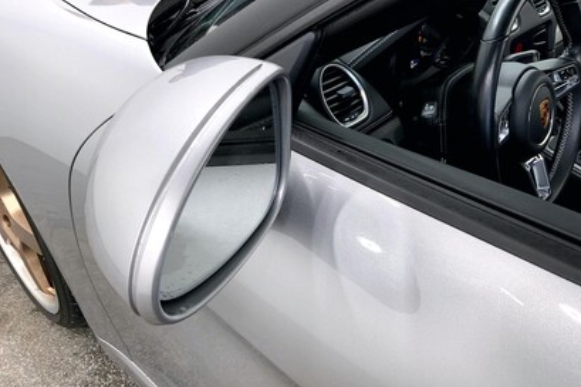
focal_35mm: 31
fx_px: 500
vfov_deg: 42.3
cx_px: 286
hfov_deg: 60.3
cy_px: 191
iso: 20
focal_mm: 3
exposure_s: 1/122
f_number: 1.8
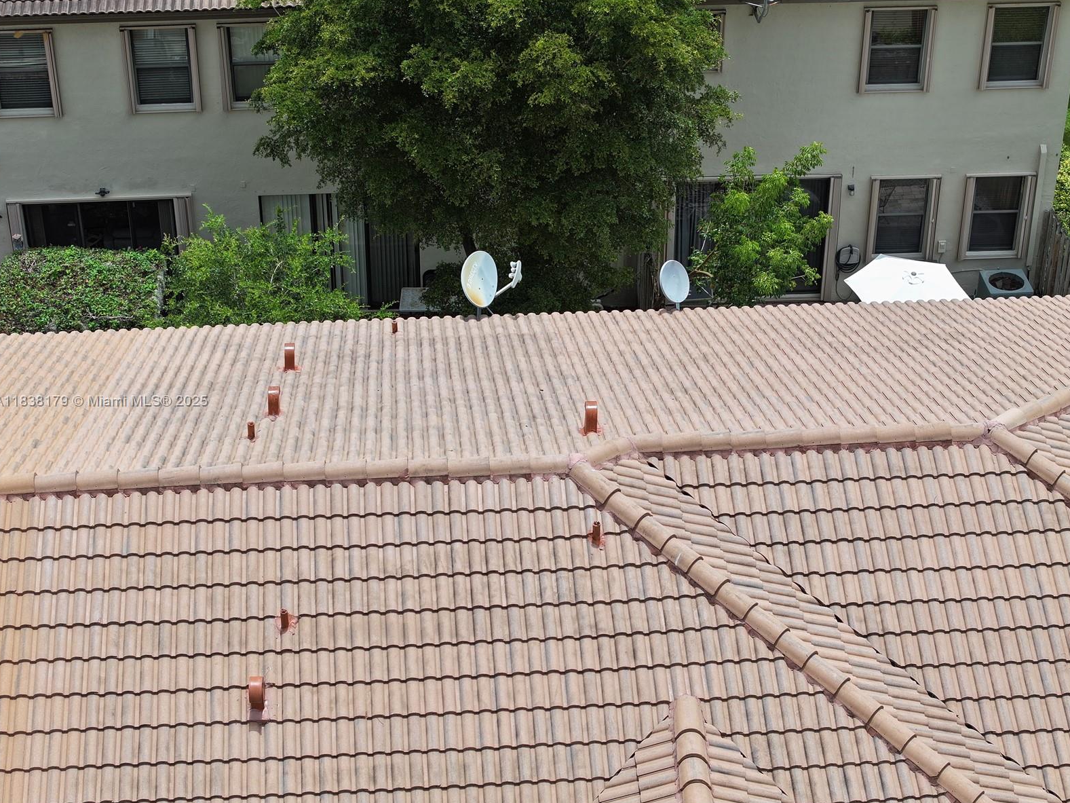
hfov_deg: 27.4
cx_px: 533
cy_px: 402
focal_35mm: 71
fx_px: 2195
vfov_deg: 20.7
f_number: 2.8
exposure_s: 1/1250
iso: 100
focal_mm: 19.35
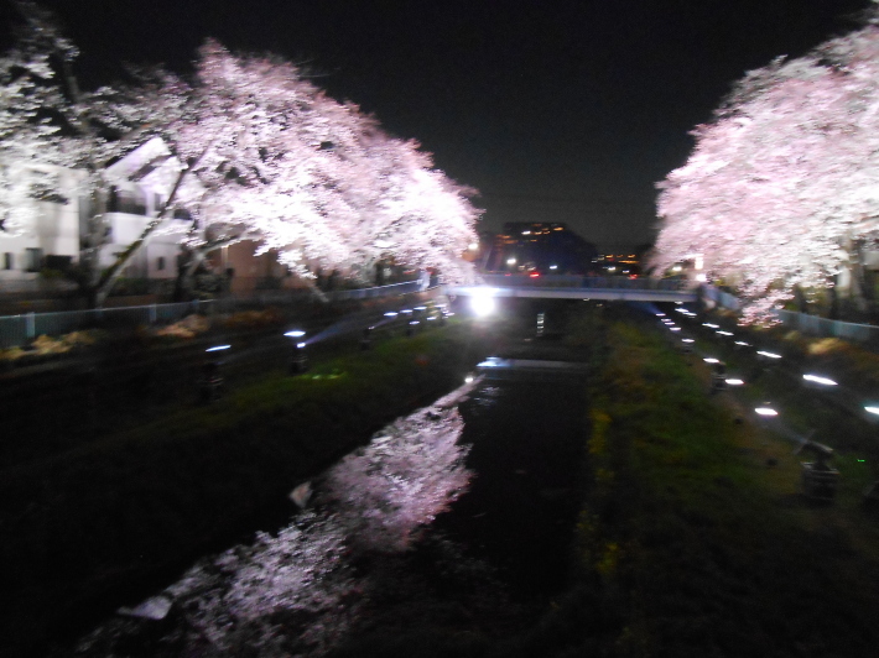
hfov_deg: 67.3
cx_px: 440
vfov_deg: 53.0
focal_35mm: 26
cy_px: 329
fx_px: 660
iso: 800
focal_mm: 4.6
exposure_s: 1/5
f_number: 3.5
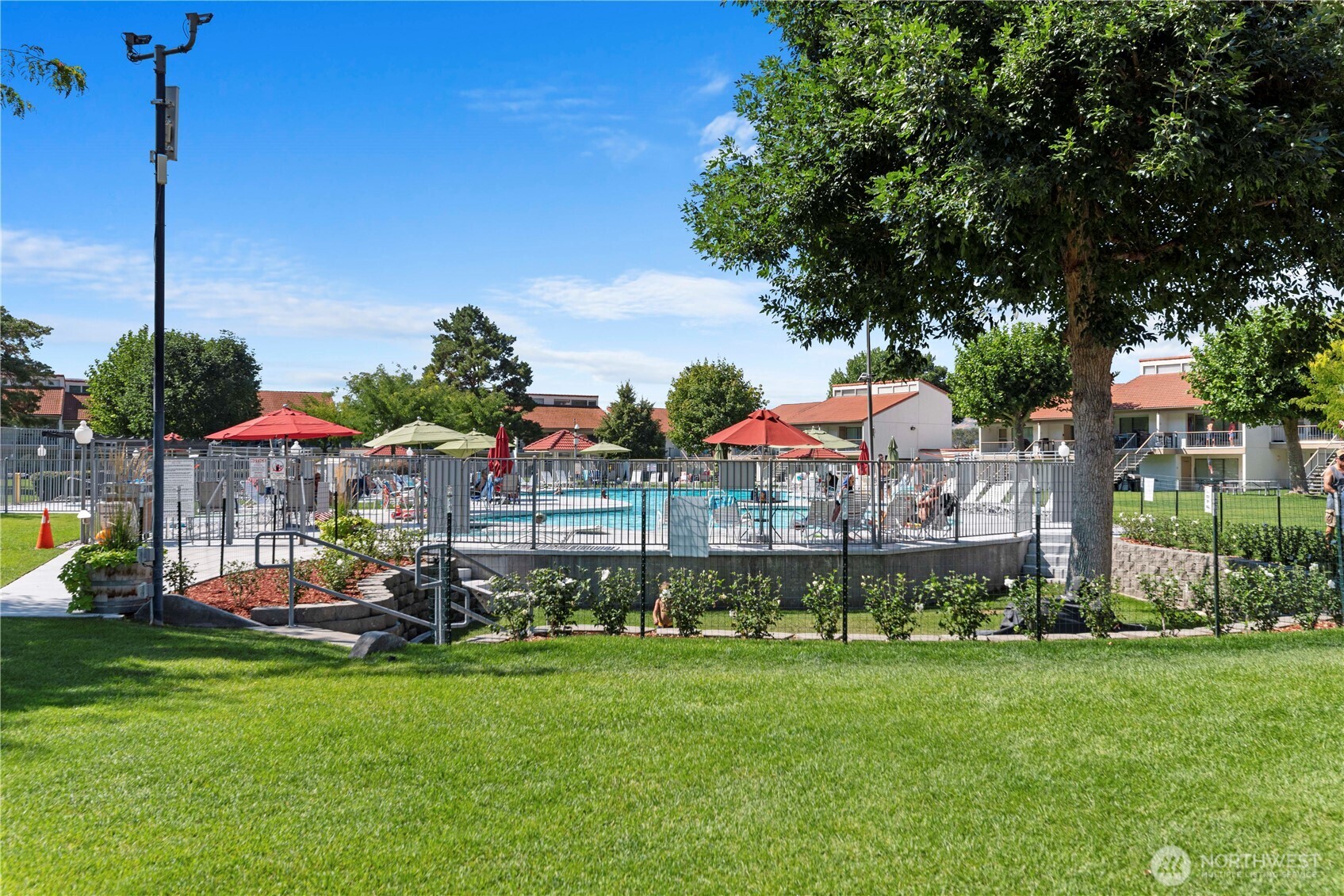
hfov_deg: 61.9
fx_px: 1120
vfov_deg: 43.6
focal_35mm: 30
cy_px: 448
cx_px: 672
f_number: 8
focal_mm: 30
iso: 100
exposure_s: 1/1000
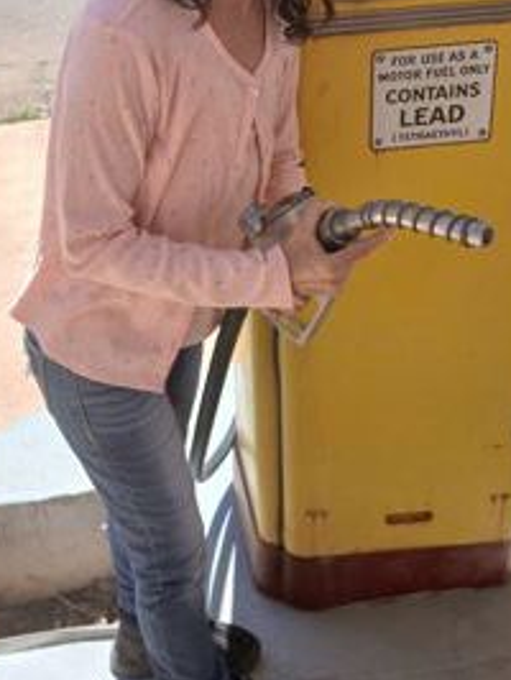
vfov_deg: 42.7
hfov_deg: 33.4
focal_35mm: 43
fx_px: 845
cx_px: 184
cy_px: 189
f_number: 1.8
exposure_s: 1/294
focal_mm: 3.98
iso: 20
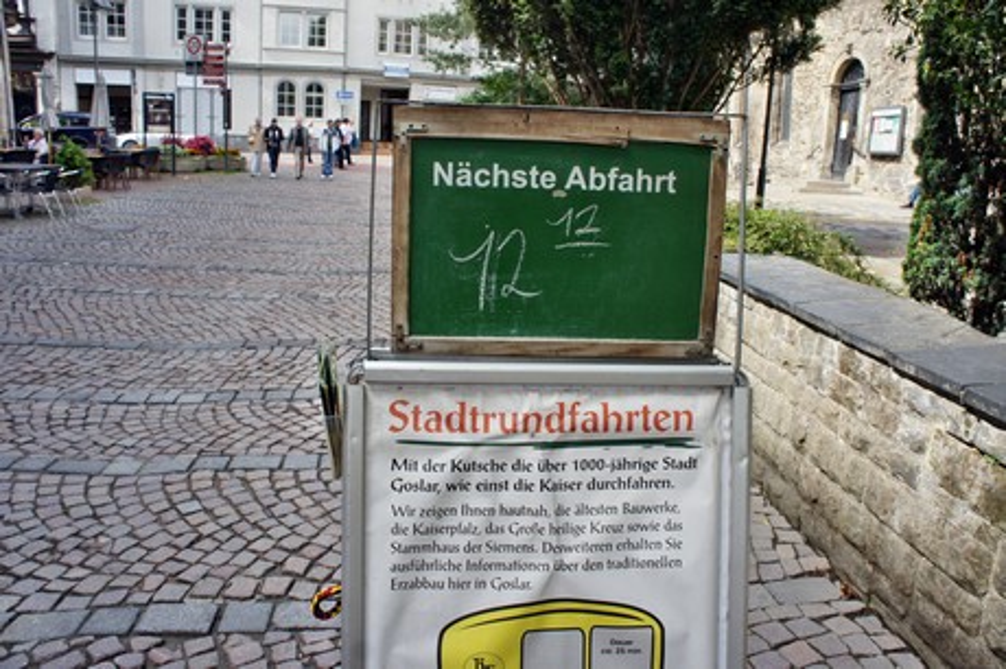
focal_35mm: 27
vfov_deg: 47.9
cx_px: 503
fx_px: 754
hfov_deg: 67.4
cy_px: 334
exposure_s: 1/125
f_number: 7.1
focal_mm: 18
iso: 200
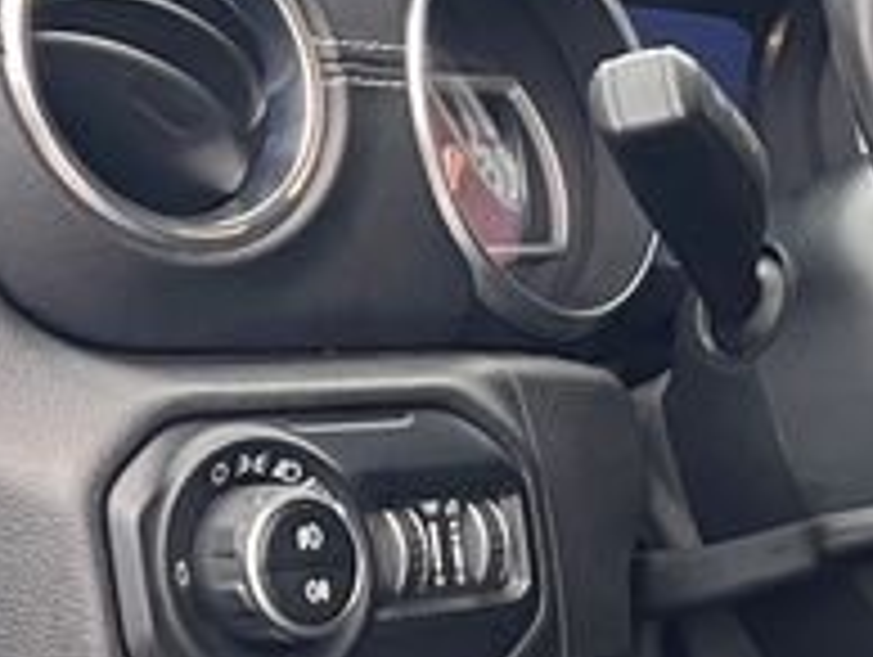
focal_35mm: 137
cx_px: 1818
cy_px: 801
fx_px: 3459
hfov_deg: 12.4
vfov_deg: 10.7
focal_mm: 5.1
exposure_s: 1/60
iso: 200
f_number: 1.6
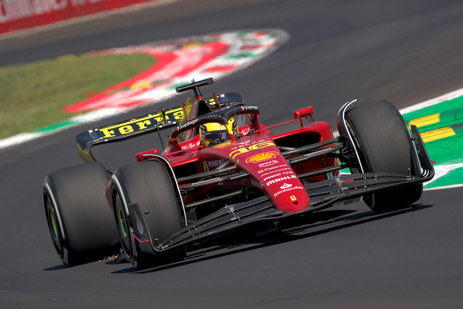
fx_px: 7472
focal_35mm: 581
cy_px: 152
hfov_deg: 3.5
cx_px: 234
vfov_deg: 2.4
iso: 640
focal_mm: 565
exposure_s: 1/2000
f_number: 8
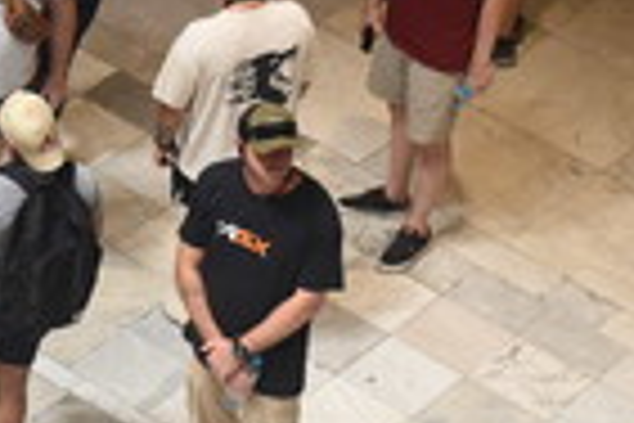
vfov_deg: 6.4
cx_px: -238
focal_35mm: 213
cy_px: -58
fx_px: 3751
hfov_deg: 9.5
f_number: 5.6
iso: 1250
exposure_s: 1/125
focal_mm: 50
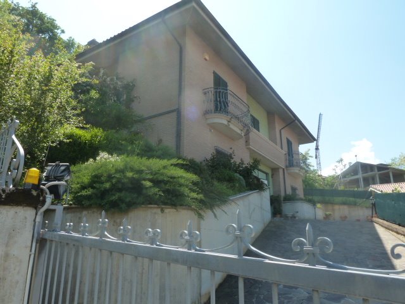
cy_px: 152
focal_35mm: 25
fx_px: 292
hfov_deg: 69.4
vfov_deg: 54.9
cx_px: 202
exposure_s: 1/320
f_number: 4
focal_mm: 4.1
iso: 125
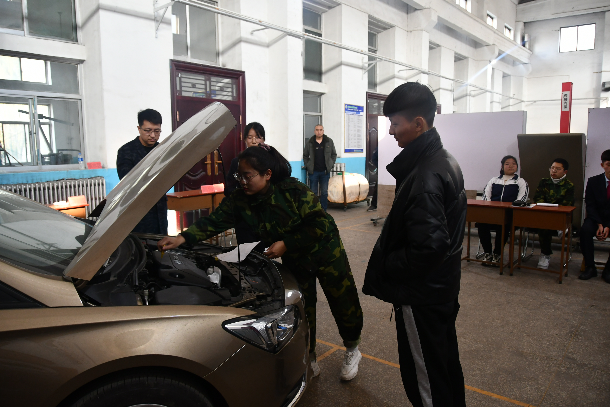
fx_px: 457
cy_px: 204
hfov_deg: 67.4
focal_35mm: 27
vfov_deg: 47.9
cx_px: 305
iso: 900
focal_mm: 18
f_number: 3.5
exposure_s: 1/125
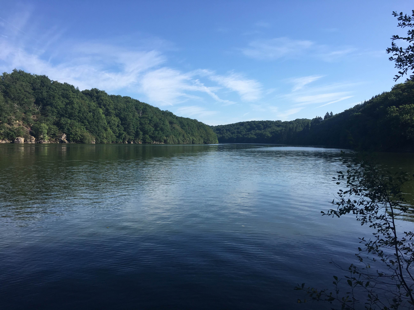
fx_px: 347
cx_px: 207
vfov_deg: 48.2
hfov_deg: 61.7
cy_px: 155
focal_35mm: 29
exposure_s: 1/1221
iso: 25
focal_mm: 4.15
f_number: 2.2
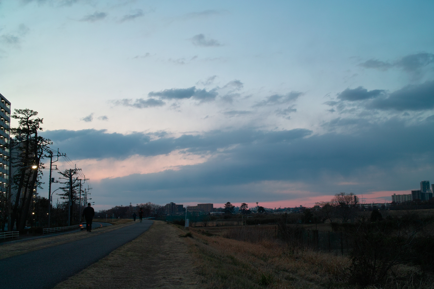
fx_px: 494
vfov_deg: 32.6
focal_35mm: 41
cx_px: 217
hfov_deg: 47.4
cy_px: 144
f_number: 8
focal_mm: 24.2
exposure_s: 1/3.33
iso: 100
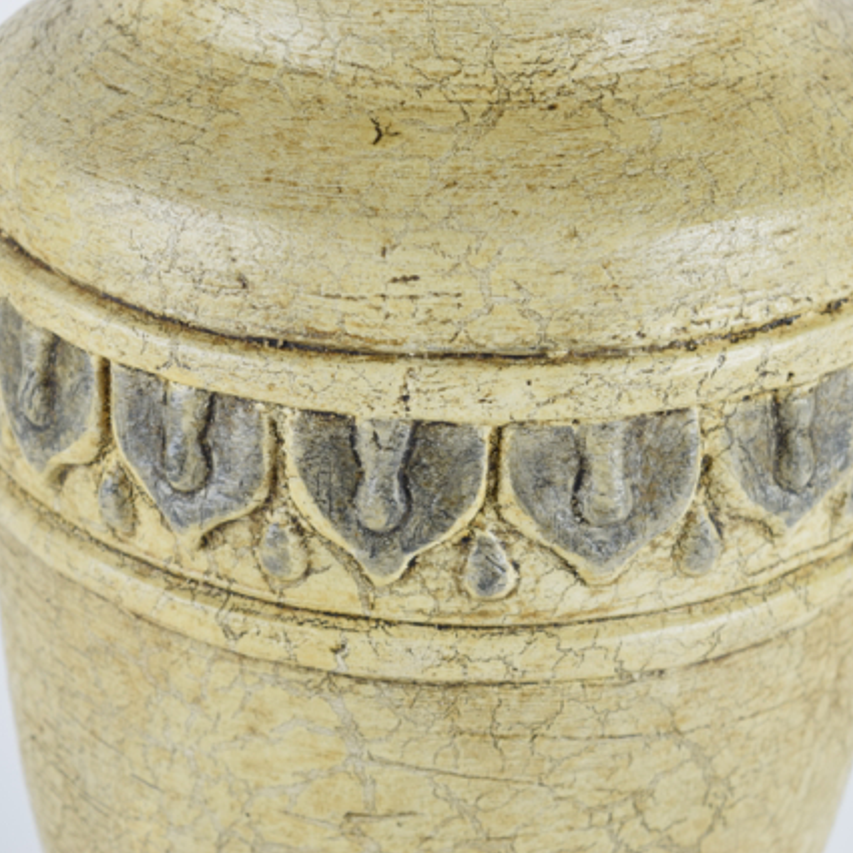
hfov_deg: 16.5
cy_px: 426
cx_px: 446
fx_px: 2945
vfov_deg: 16.5
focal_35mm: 106
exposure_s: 1/125
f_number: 7.1
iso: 400
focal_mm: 55
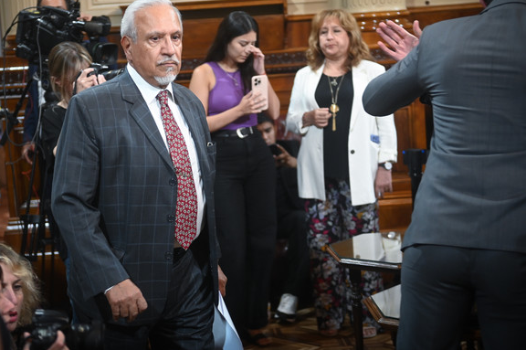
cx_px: 200
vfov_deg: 19.4
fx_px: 1022
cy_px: 133
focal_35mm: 70
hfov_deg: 28.8
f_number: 2.8
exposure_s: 1/160
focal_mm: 56
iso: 2500
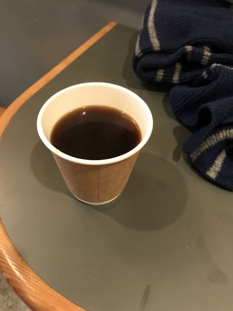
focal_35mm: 28
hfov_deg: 49.8
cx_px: 116
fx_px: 251
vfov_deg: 63.4
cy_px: 156
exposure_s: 1/14
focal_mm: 3.99
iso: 100
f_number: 1.8
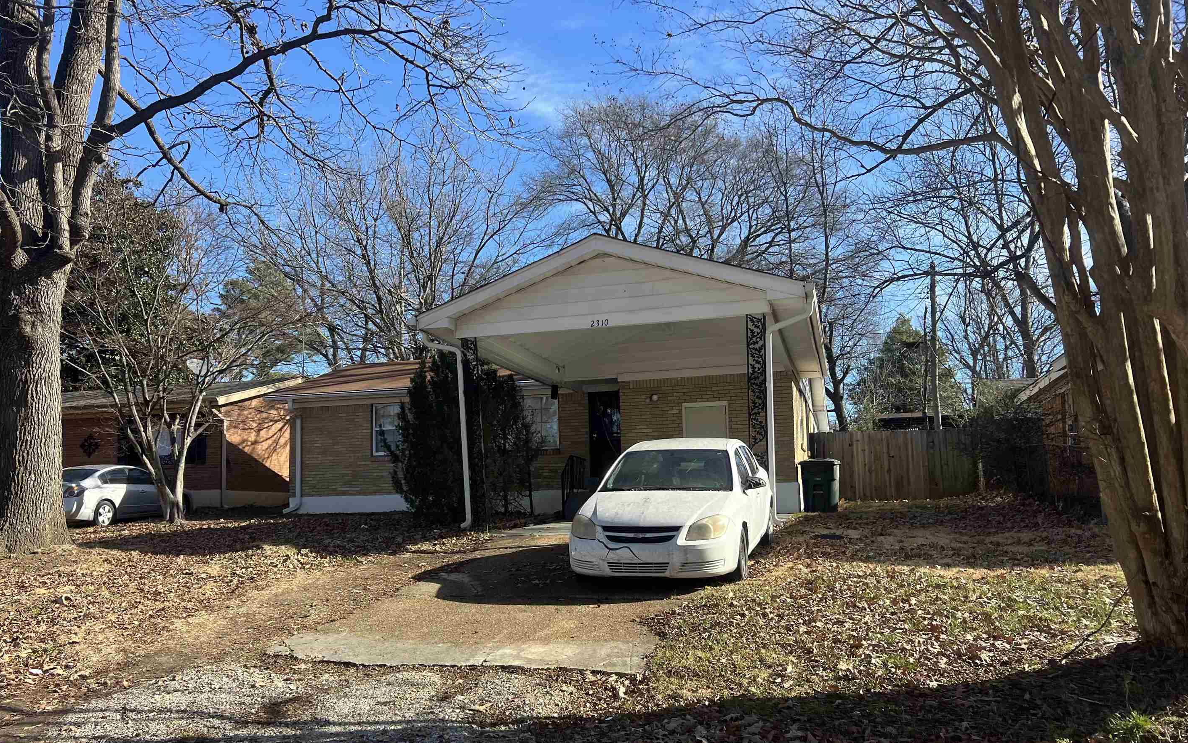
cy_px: 444
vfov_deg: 41.7
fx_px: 971
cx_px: 544
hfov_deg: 62.8
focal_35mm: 30
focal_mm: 5.7
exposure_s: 1/1531
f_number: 1.5
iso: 50
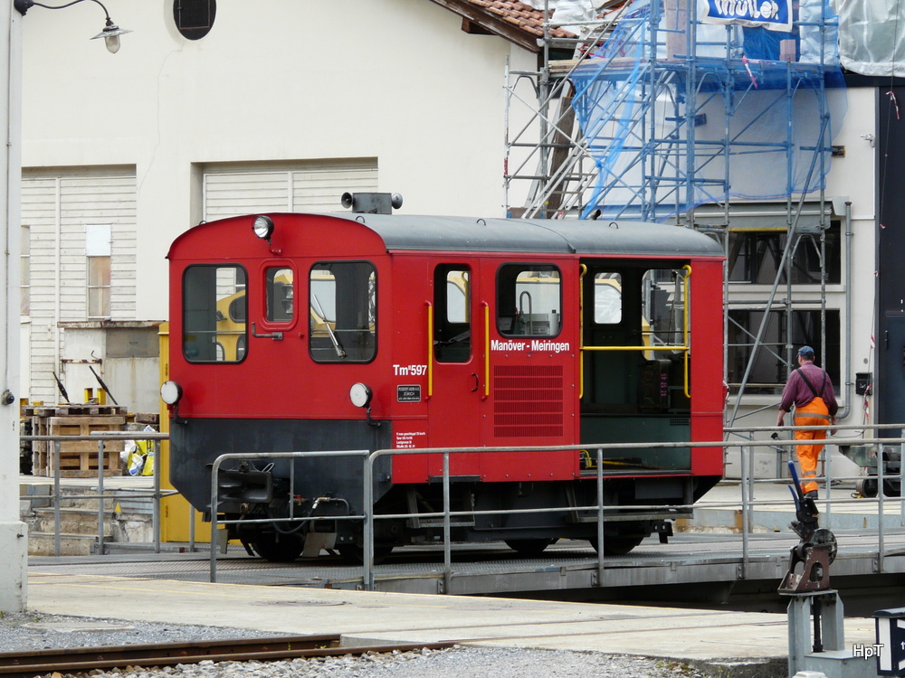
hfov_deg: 9.8
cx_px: 452
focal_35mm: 202
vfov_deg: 7.4
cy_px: 339
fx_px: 5281
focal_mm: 33.2
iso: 100
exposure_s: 1/250
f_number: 5
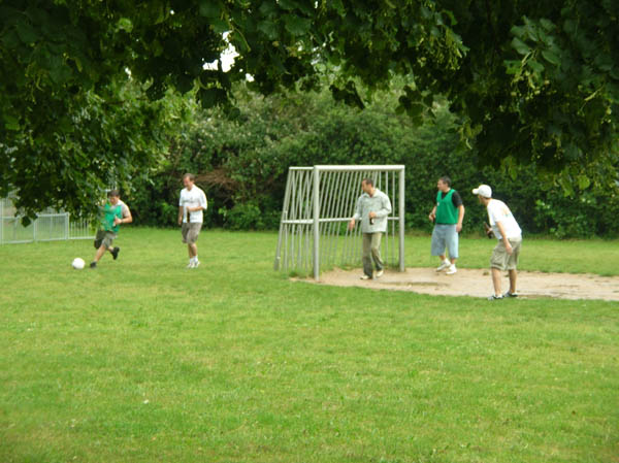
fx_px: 1948
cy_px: 232
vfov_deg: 13.6
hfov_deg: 18.1
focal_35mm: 109
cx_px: 310
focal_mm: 17.9
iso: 50
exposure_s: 1/200
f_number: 3.5
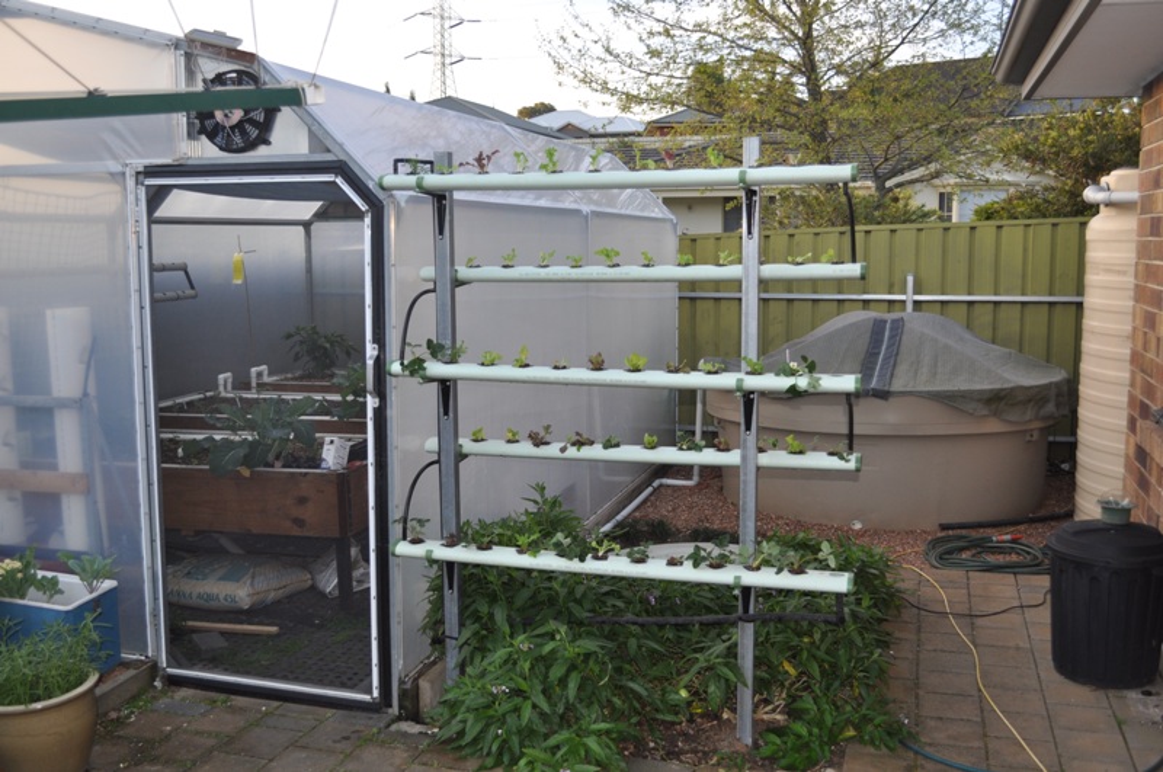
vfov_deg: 36.8
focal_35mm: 36
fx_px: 1161
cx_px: 582
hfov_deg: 53.2
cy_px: 386
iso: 280
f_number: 4
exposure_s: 1/200
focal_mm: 24
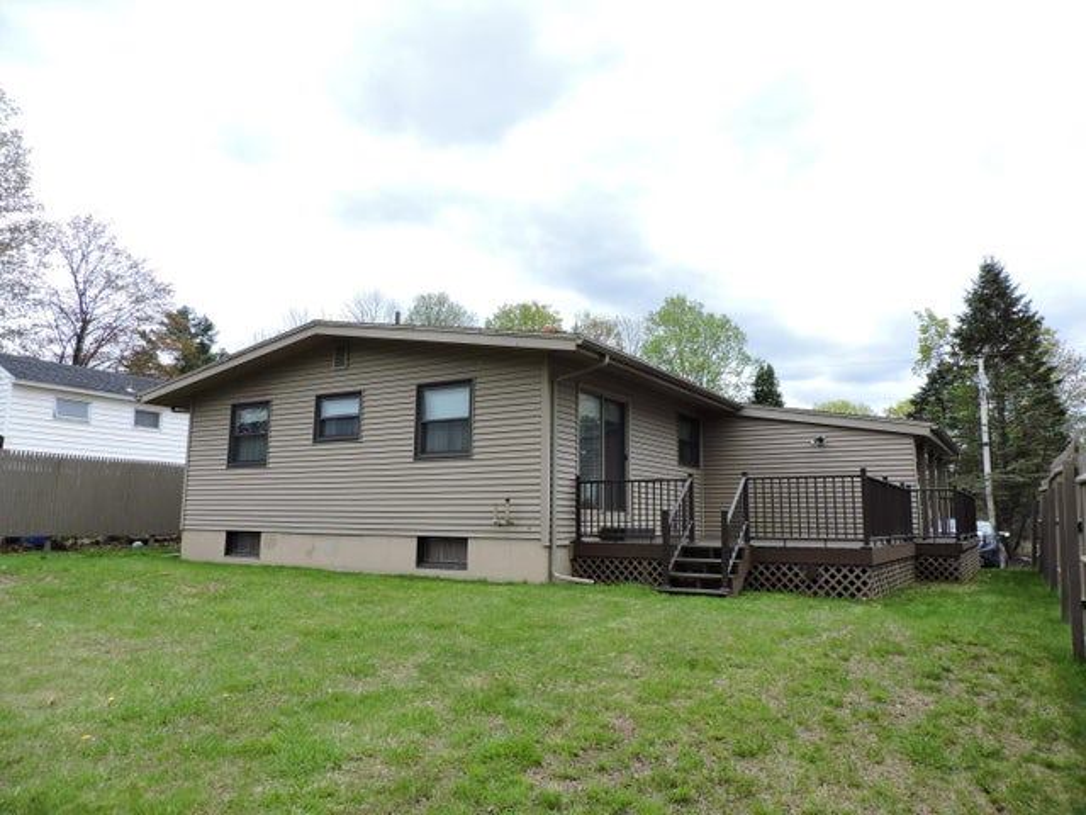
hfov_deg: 71.6
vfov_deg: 56.8
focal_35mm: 24
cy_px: 408
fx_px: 753
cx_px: 543
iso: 100
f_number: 3
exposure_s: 1/500
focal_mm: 4.3
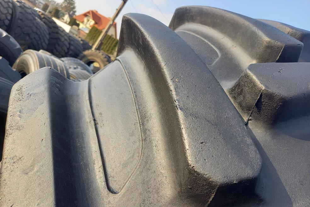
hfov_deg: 67.4
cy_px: 118
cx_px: 151
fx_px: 232
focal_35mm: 27
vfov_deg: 47.8
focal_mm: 4.65
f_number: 1.8
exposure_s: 1/238
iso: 50
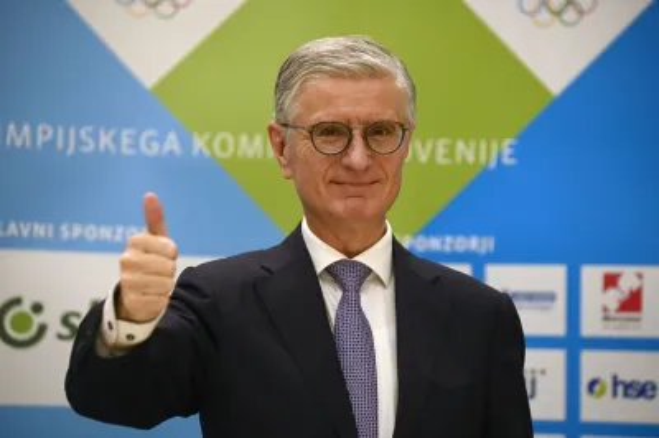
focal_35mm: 180
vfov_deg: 7.6
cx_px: 330
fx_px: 3292
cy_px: 219
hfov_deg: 11.4
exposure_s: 1/160
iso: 2000
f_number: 4
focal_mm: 180
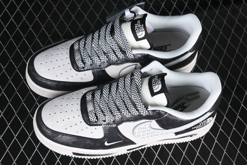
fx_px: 515
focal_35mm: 75
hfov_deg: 27.0
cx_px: 124
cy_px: 82
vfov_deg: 18.2
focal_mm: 50
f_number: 6.3
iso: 160
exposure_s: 1/60
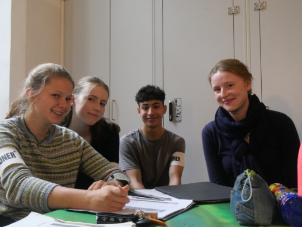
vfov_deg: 37.7
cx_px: 151
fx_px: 332
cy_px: 114
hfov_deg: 49.0
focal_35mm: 38
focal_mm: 19
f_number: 5.6
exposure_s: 1/40
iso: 3200
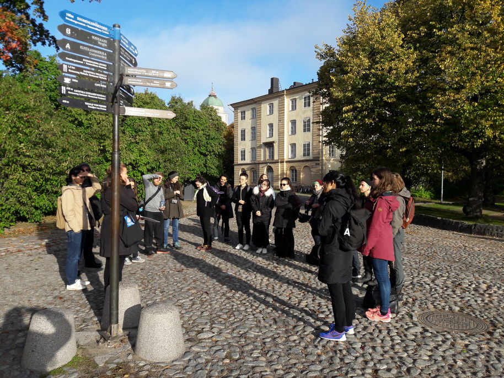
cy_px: 189
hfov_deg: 63.4
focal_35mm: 28
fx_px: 408
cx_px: 252
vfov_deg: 49.8
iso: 40
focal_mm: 3.7
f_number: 1.9
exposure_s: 1/1127
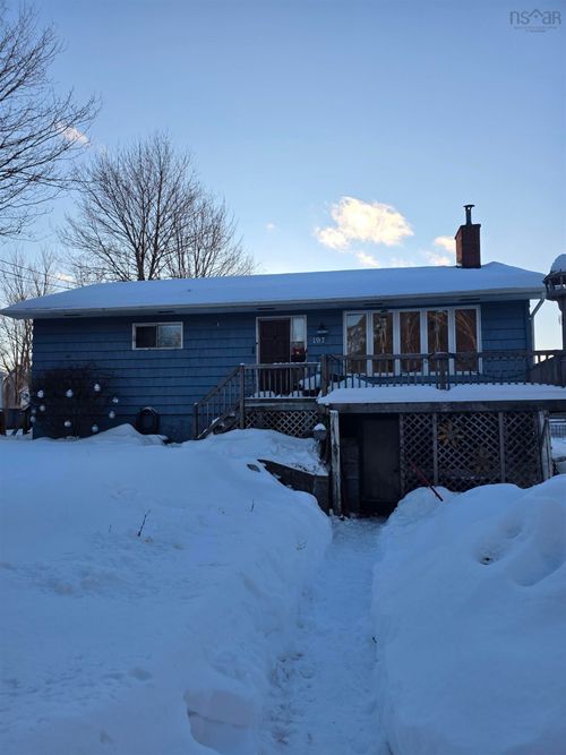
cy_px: 378
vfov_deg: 73.9
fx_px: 502
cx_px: 283
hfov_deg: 58.9
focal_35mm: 23
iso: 80
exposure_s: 1/2283
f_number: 1.7
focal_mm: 6.3
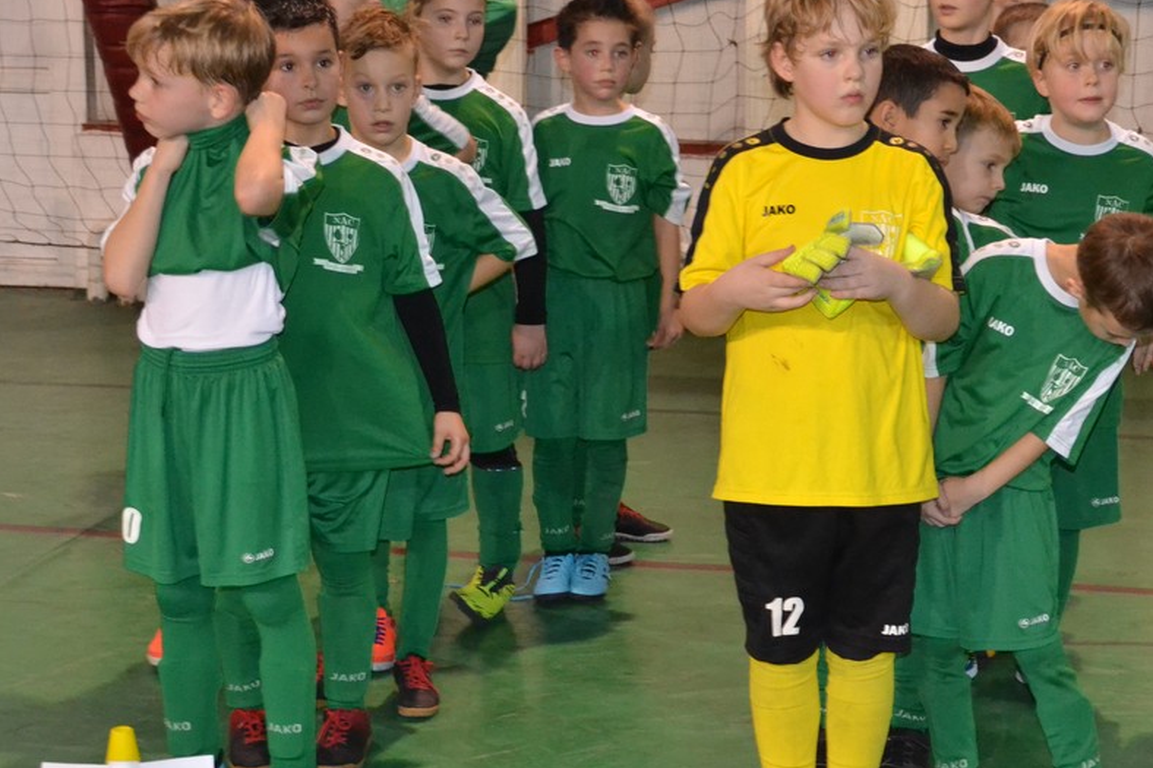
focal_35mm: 78
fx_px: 2497
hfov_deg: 25.9
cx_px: 761
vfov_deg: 17.5
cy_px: 416
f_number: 4.8
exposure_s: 1/60
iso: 2800
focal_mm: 32
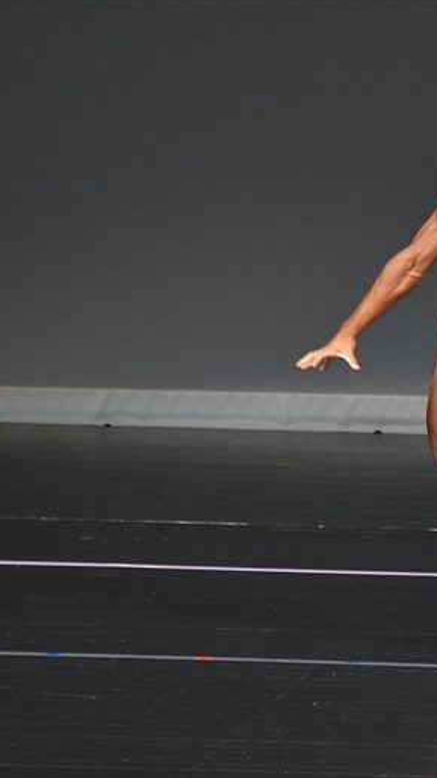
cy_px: 389
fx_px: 9768
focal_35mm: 474
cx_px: 451
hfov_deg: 2.6
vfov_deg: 4.6
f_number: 5.6
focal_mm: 200
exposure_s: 1/400
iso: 4000
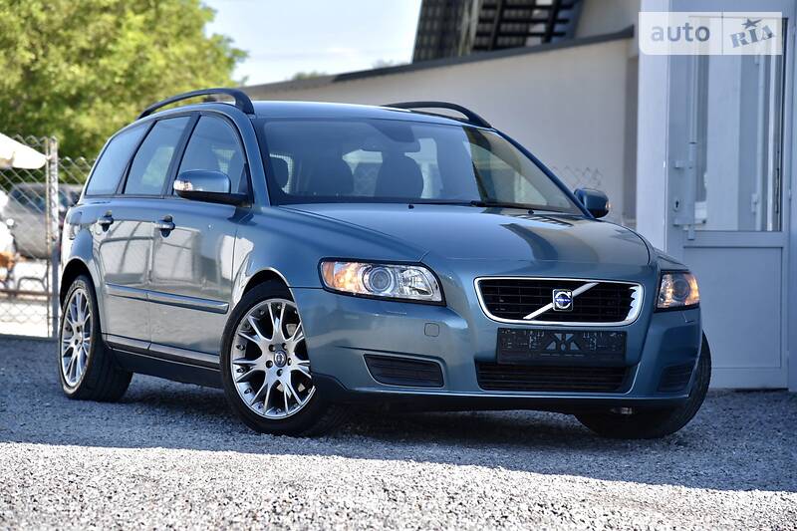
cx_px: 398
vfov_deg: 11.4
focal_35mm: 120
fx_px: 2656
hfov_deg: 17.1
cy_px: 266
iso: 360
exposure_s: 1/500
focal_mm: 120
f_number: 5.6
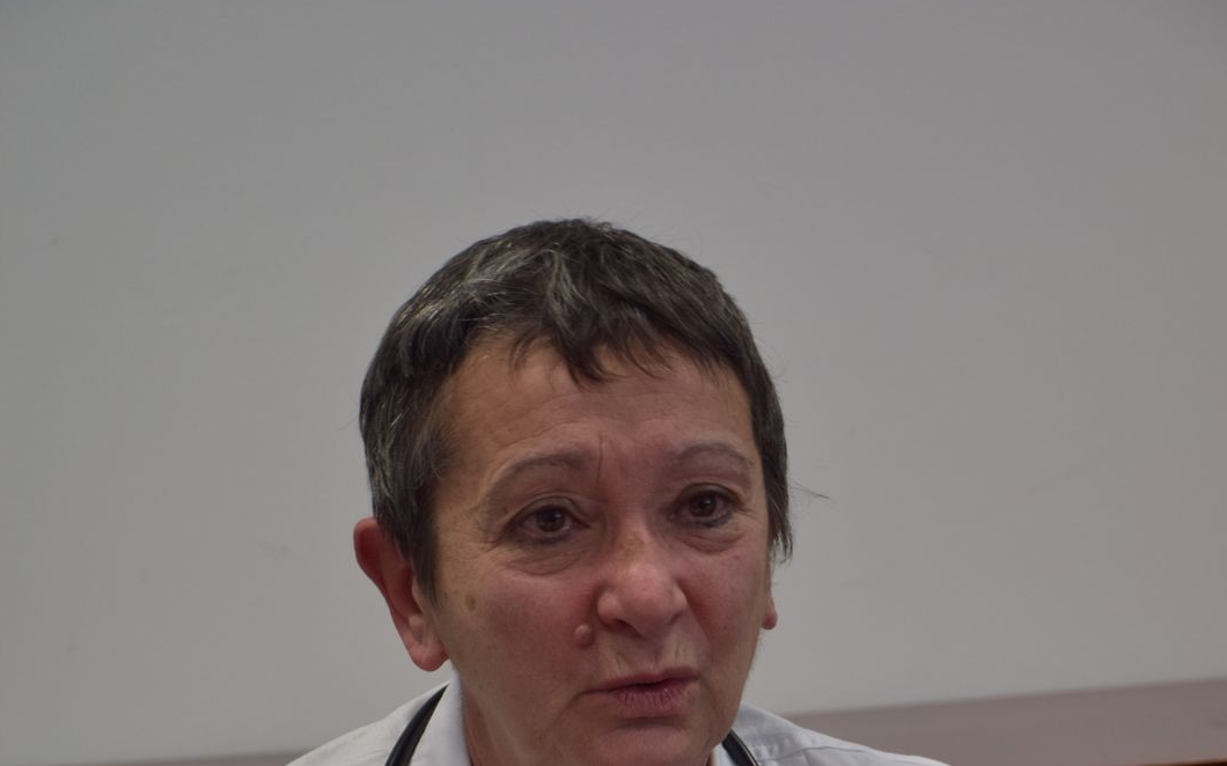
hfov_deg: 17.4
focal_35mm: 120
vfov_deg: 10.7
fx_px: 4012
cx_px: 614
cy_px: 912
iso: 400
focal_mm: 52
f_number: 4.8
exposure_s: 1/80
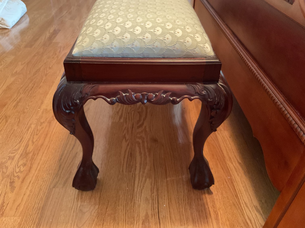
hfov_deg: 61.7
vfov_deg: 48.2
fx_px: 256
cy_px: 114
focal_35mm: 29
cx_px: 152
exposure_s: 1/30
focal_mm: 3
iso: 400
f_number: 1.8
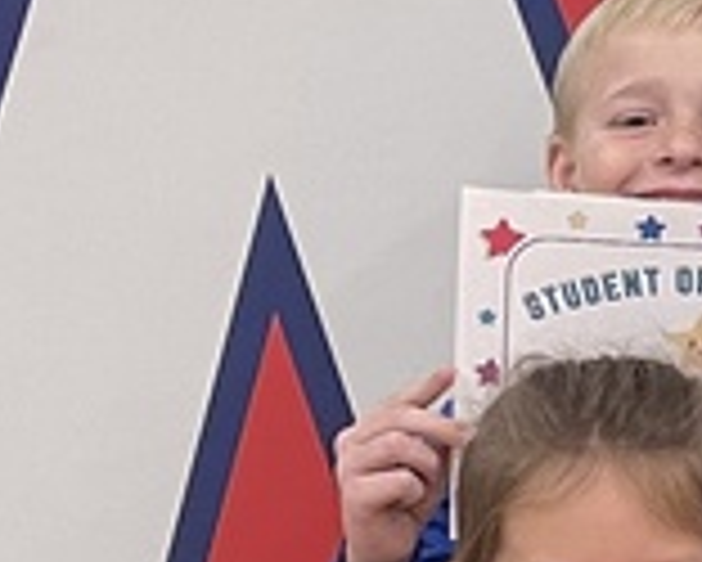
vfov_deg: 9.6
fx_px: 3326
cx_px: 1580
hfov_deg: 10.6
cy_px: 108
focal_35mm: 160
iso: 160
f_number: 1.6
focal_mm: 5.1
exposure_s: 1/60
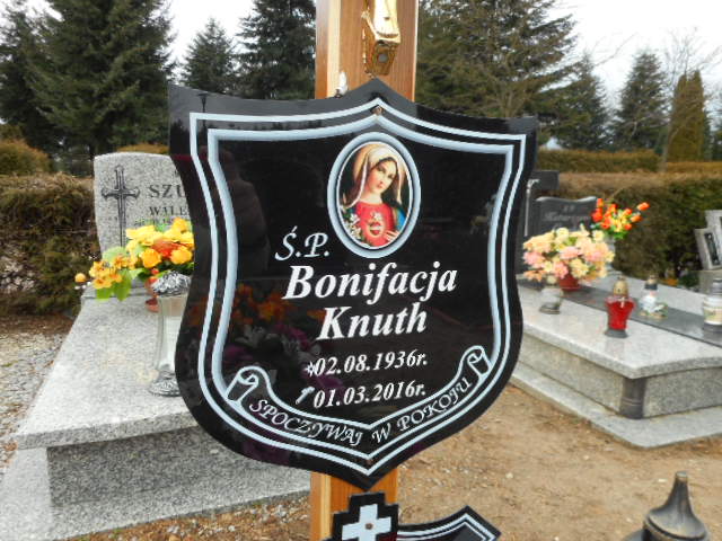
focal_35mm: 25
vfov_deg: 54.9
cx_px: 361
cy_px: 270
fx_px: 521
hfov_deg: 69.4
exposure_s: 1/160
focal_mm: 4.5
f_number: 3.7
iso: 80
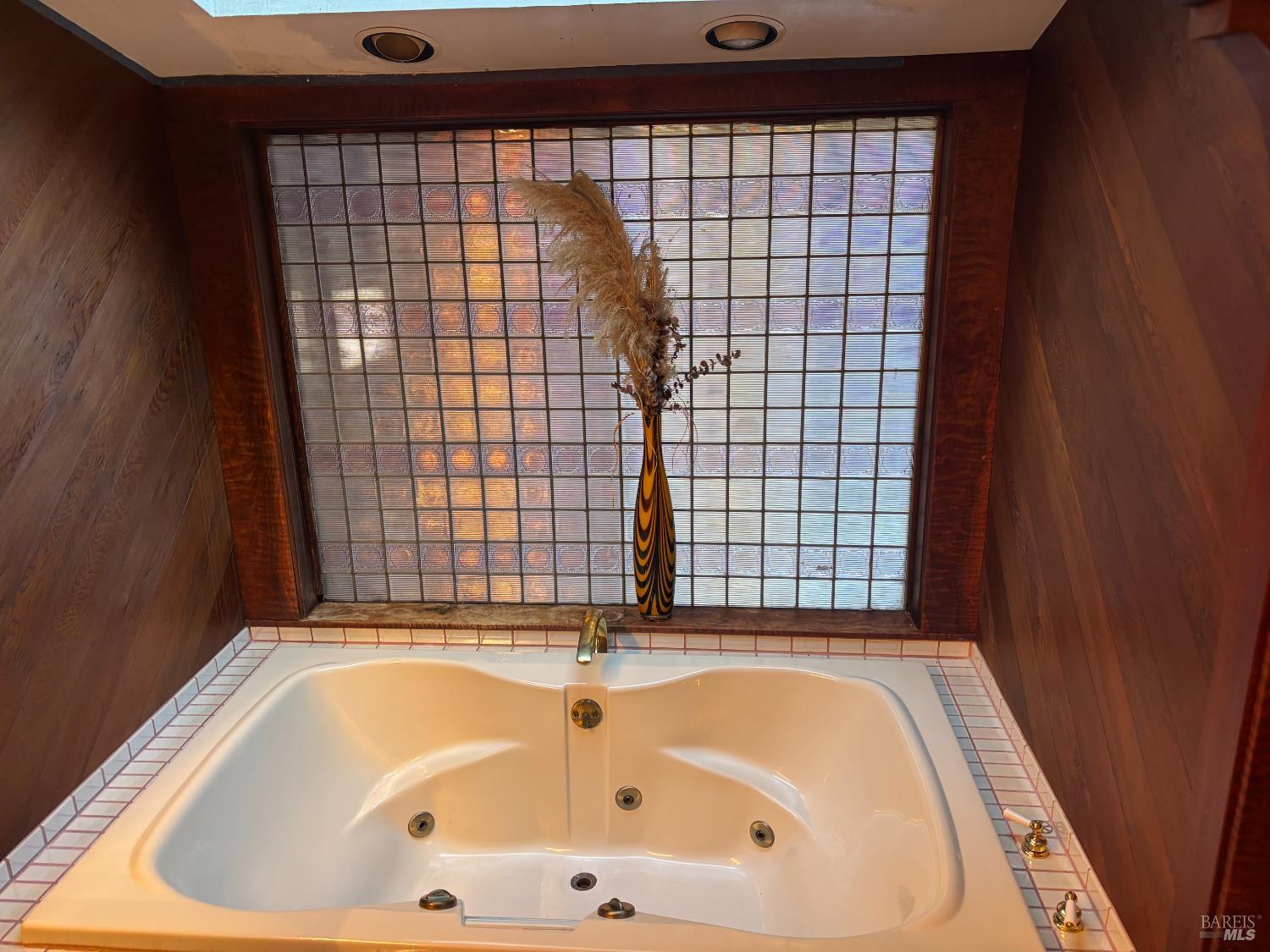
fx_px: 954
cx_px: 635
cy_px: 476
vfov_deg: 53.1
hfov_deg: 67.3
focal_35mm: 26
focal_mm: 5.96
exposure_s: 1/60
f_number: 1.6
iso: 100
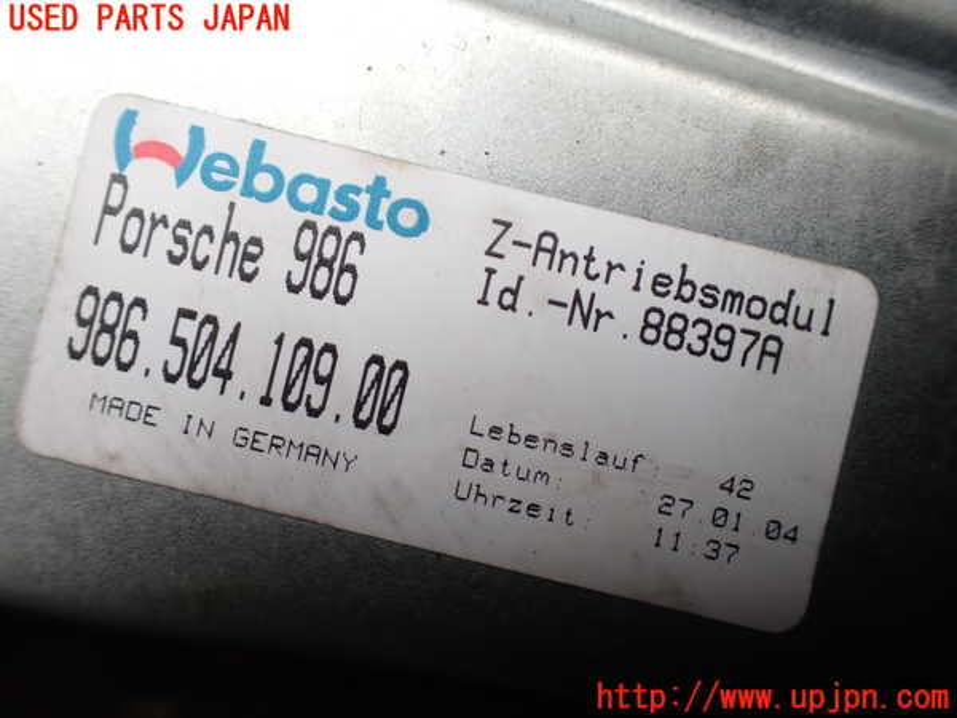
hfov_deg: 60.0
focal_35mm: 30
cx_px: 478
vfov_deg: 46.8
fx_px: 829
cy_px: 359
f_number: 2.3
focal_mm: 5.4
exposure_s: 1/125
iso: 160
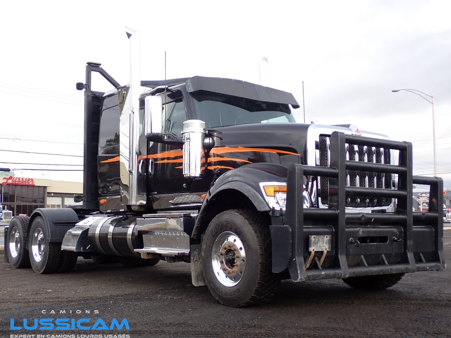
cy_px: 169
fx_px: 573
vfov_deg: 32.9
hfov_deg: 42.9
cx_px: 226
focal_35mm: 44
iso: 100
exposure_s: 1/160
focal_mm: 7.84
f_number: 2.9
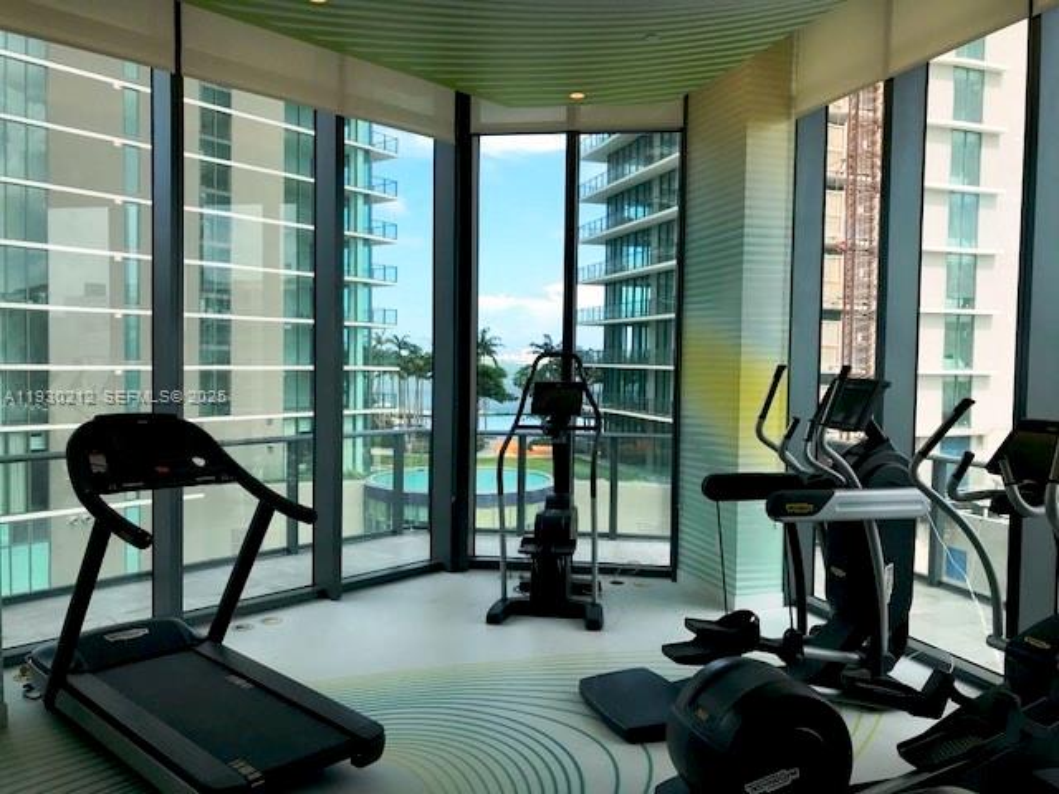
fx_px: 857
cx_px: 530
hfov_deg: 63.4
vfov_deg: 49.7
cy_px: 397
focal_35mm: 28
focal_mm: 3.99
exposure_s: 1/798
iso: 20
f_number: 1.8
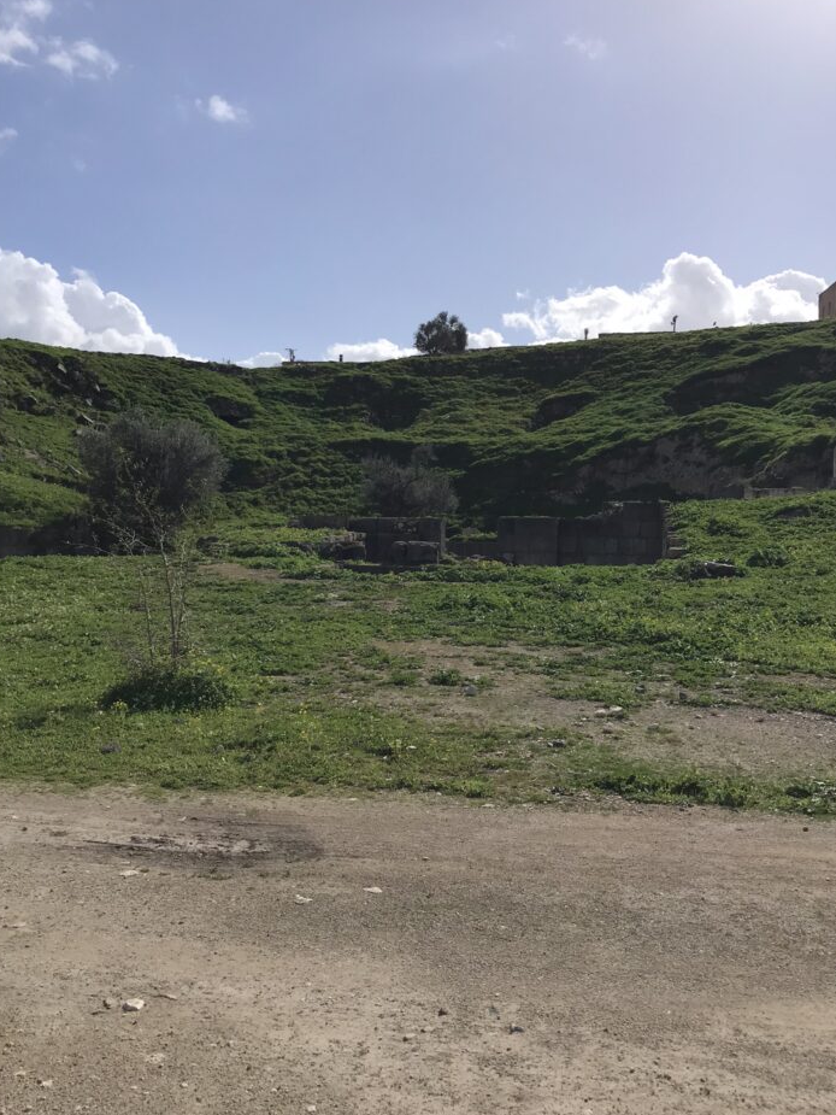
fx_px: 998
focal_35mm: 31
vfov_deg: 58.3
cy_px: 526
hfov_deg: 45.4
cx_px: 430
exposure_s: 1/5319
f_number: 1.8
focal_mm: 3.99
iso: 20
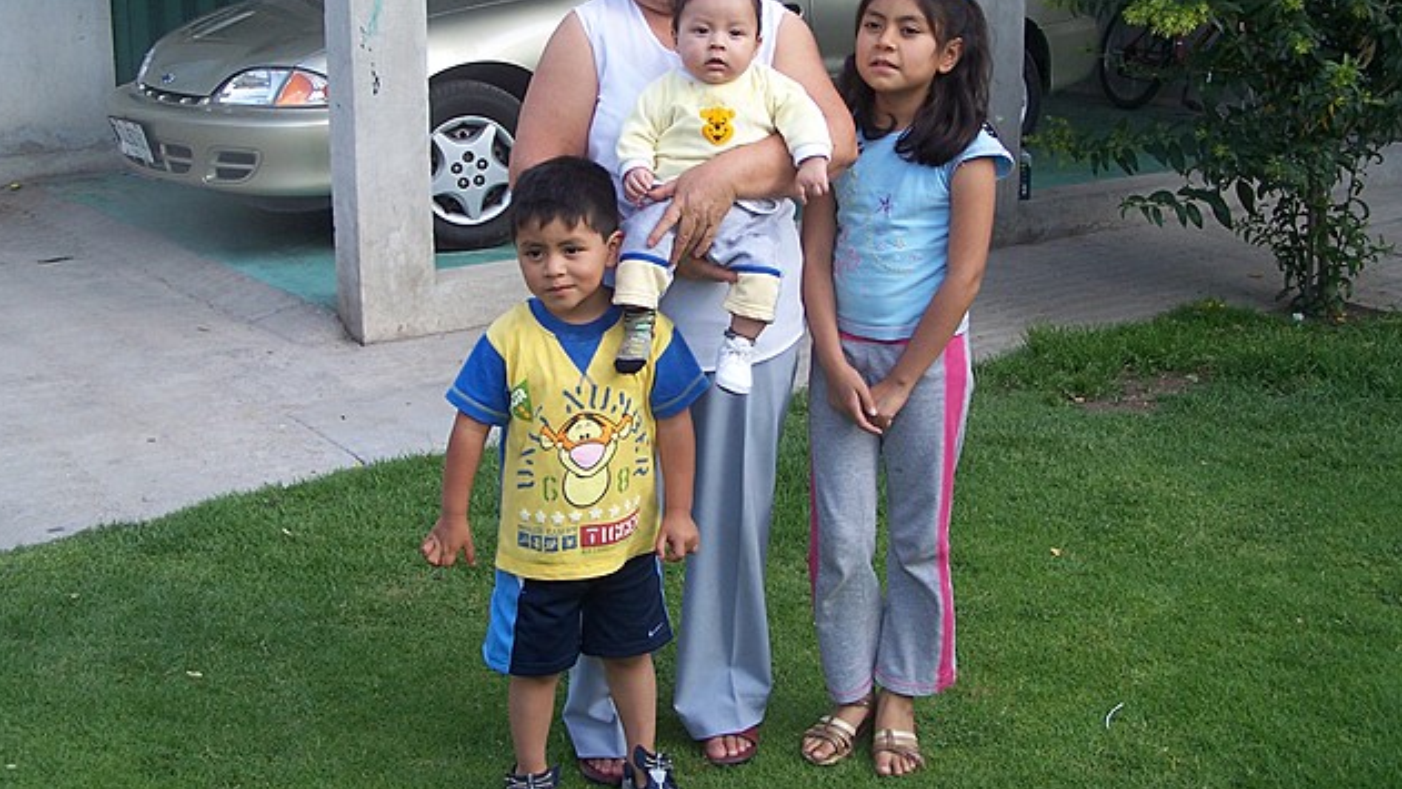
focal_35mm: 53
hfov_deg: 39.2
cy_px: 260
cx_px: 695
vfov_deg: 22.5
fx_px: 1970
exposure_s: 1/350
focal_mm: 8
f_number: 3
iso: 80
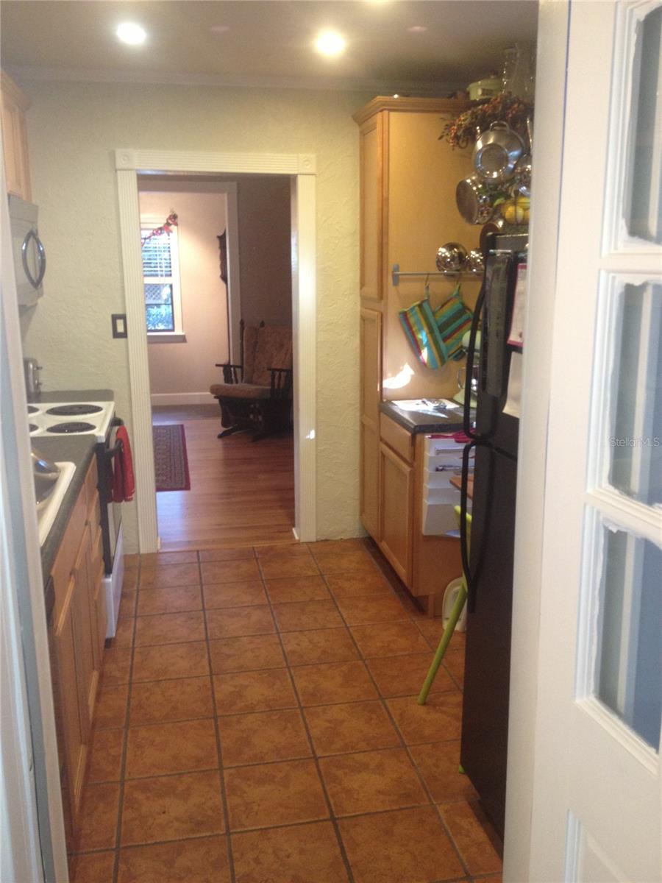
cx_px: 331
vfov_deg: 52.6
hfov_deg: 40.7
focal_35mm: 35
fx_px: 892
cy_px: 442
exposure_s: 1/20
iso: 160
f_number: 2.4
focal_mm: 4.28
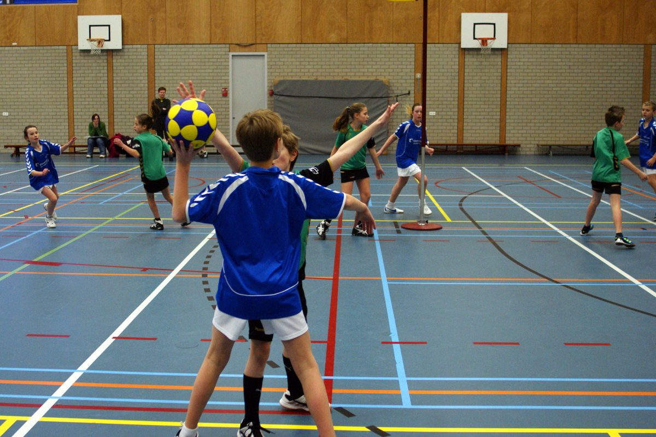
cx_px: 328
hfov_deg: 46.4
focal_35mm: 42
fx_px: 765
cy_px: 218
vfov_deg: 31.8
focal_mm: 28
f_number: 2.8
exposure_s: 1/160
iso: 800
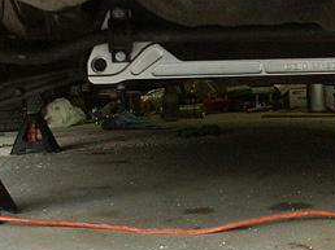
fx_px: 870
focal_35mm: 90
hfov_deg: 21.5
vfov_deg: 16.4
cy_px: 108
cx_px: 280
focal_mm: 7.59
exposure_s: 1/180
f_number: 2.8
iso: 200
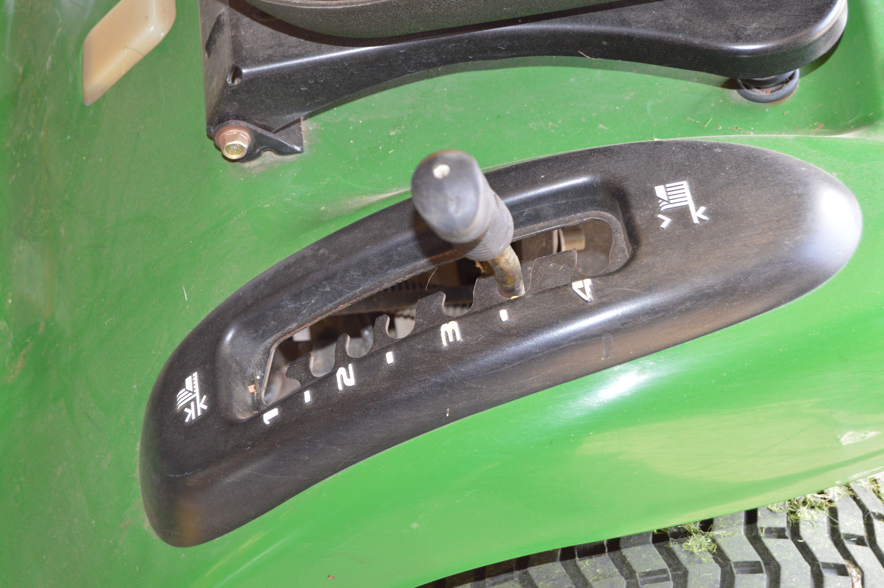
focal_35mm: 78
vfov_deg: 17.5
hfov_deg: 26.0
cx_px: 442
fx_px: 1914
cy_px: 294
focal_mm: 52
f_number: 5.6
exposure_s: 1/60
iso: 800
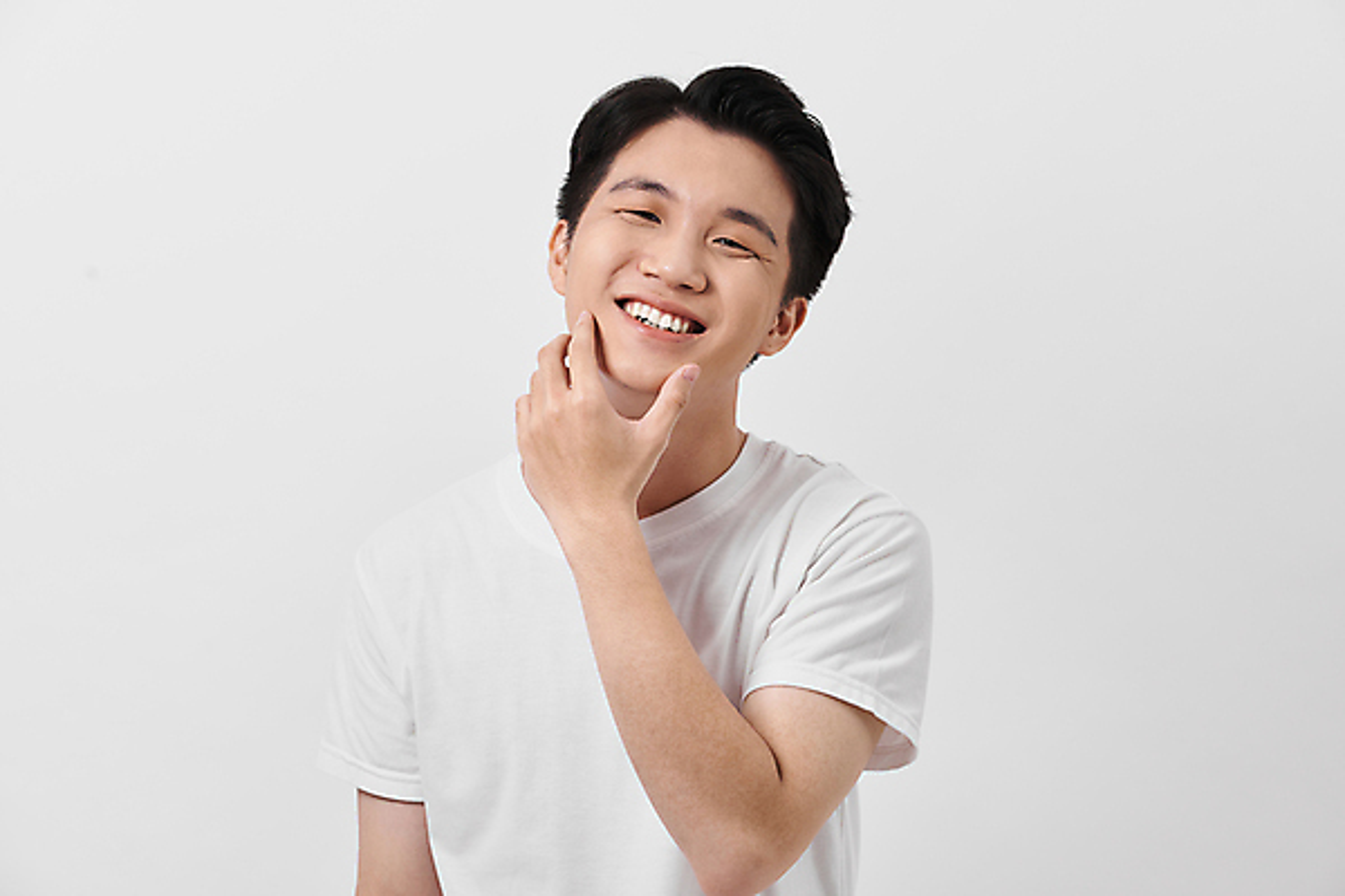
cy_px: 448
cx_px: 672
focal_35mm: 100
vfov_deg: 13.7
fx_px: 3736
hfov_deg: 20.4
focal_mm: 100
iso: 200
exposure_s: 1/160
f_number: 6.3
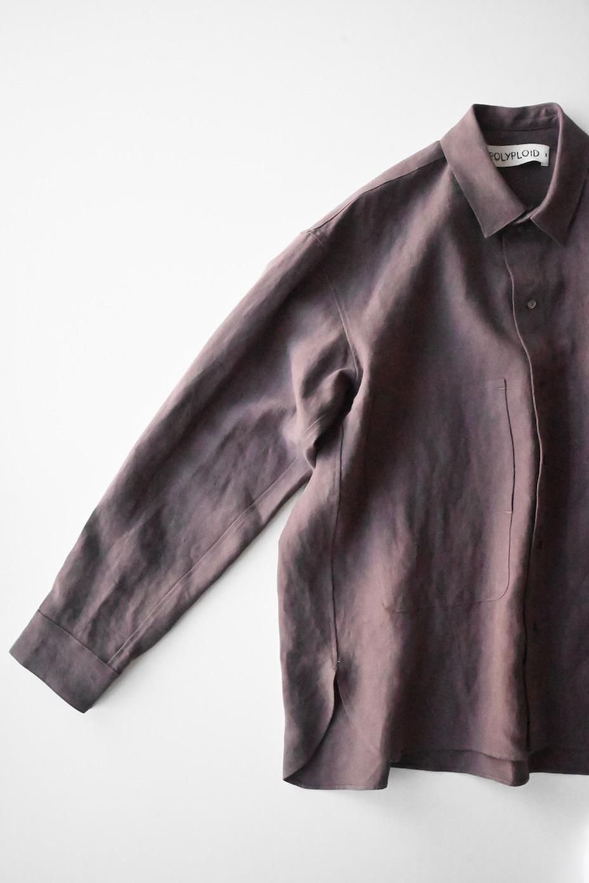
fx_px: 773
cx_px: 294
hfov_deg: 41.7
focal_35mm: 32
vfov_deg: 59.5
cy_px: 442
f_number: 11
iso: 25600
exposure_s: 1/500
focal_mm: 21
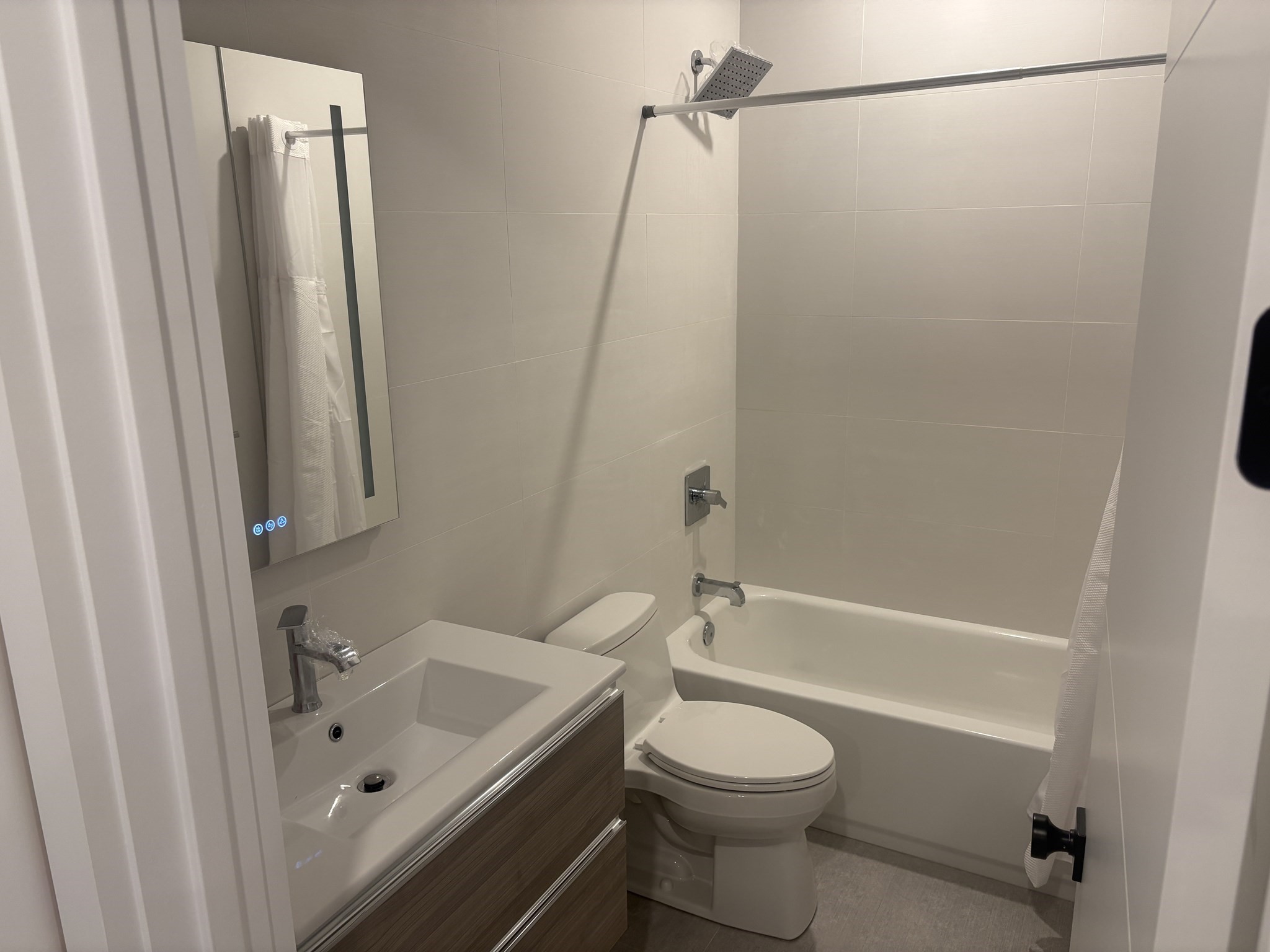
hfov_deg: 67.3
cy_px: 476
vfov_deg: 53.1
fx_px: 954
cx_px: 635
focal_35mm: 26
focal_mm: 5.96
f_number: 1.6
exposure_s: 1/60
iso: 80
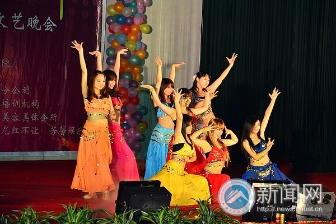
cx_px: 168
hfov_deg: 15.2
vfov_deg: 10.2
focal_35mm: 135
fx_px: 1260
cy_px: 112
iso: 2000
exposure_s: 1/80
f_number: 5.6
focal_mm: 90
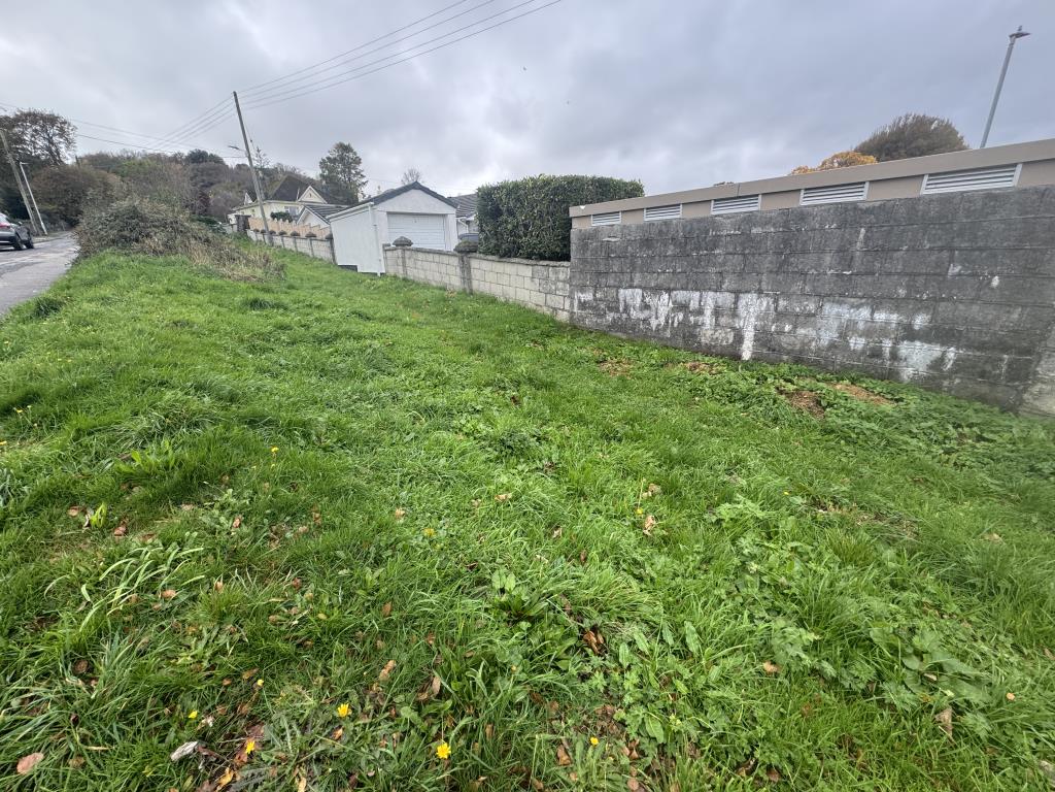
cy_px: 396
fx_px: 427
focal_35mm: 14
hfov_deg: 102.1
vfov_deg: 85.7
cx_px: 528
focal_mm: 2.22
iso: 50
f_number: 2.2
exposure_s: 1/99
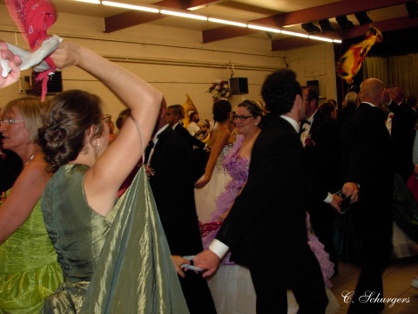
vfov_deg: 33.6
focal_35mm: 43
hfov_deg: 43.9
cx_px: 209
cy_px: 157
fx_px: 519
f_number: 2.8
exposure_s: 1/51
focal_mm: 6.6
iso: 200
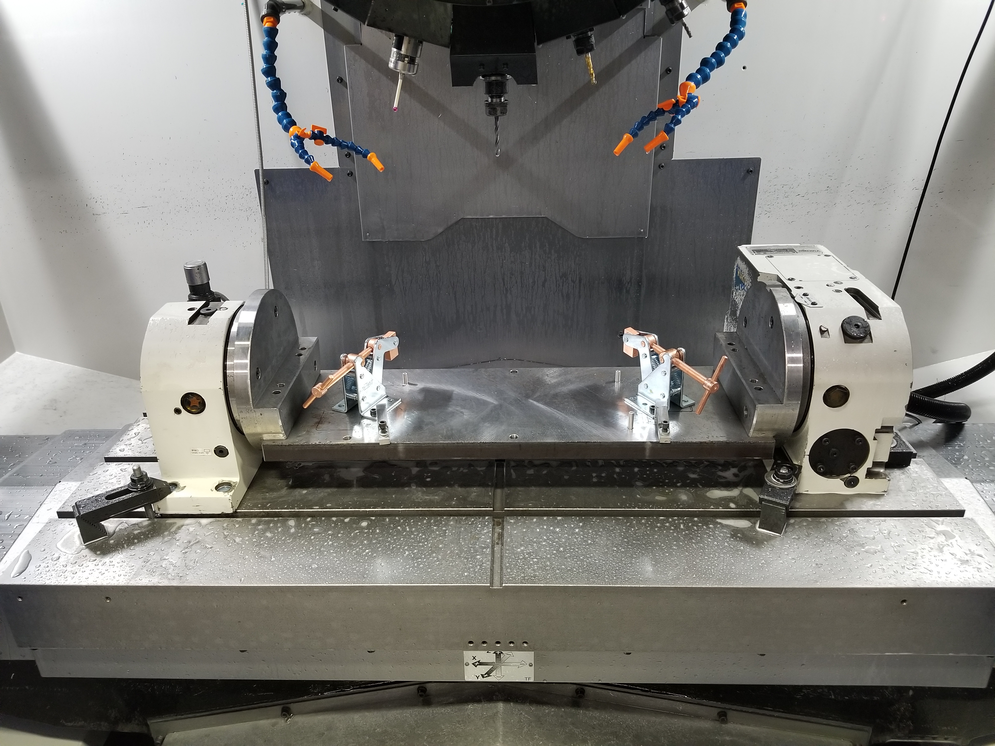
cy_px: 373
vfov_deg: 53.1
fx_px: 747
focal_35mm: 26
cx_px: 498
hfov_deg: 67.3
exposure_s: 1/30
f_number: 1.7
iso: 200
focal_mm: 4.25
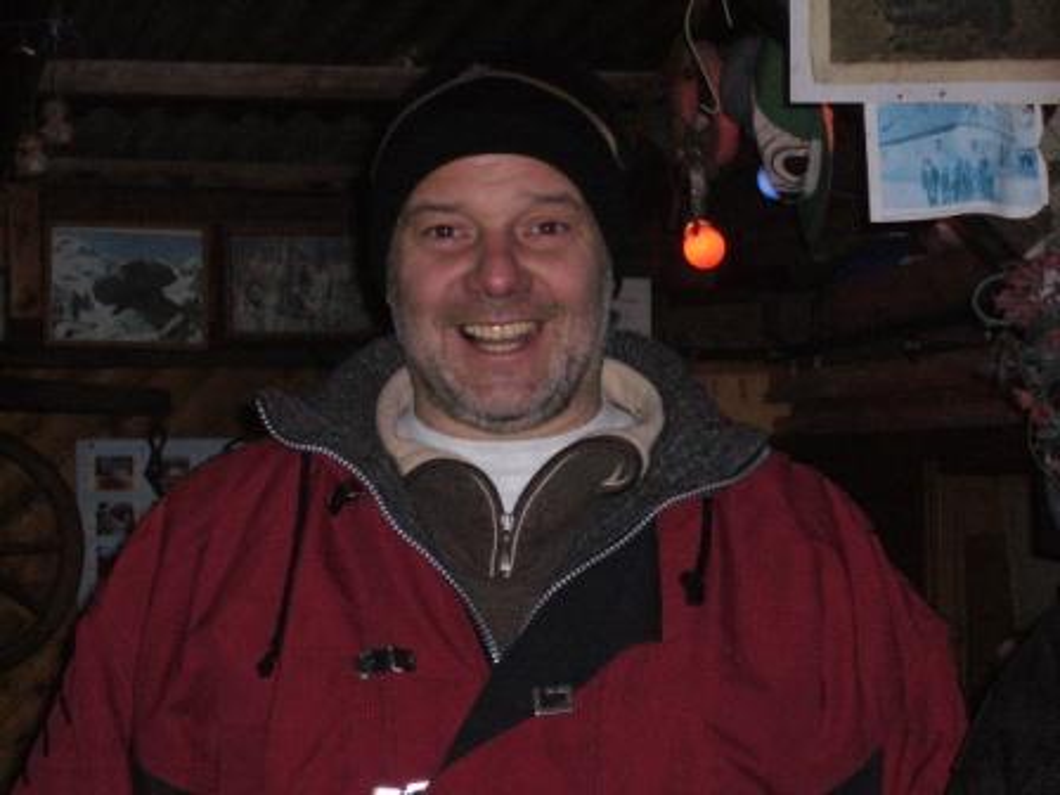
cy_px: 398
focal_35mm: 103
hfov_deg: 19.1
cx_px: 530
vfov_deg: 14.4
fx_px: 3154
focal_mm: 17
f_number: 4.9
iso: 400
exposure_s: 1/60
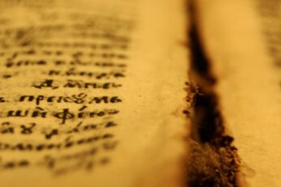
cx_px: 215
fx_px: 1436
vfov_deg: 7.4
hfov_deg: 11.1
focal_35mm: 184
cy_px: 74
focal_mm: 55
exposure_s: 1/20
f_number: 5.6
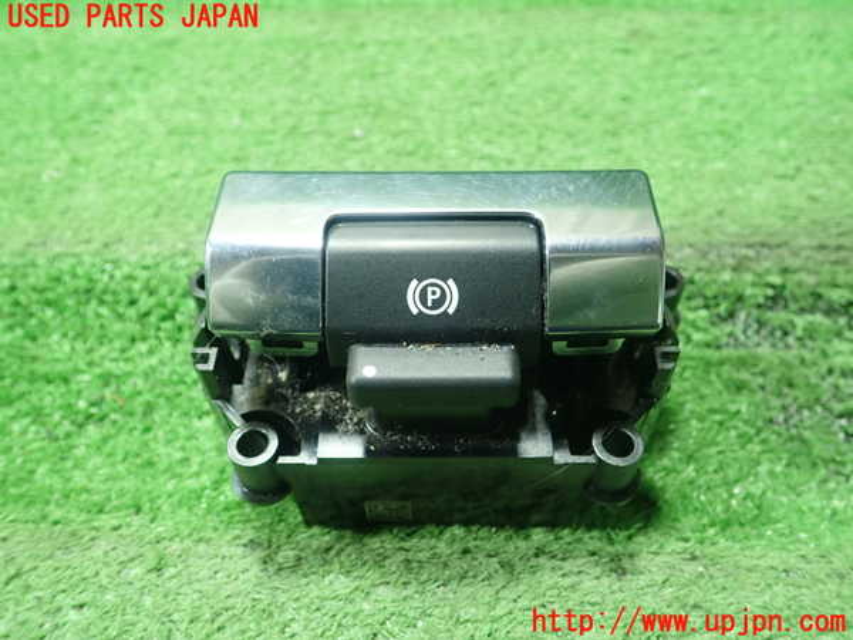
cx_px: 426
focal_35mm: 30
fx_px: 739
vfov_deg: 46.8
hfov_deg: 60.0
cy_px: 320
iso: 800
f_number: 2.3
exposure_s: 1/100
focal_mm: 5.5
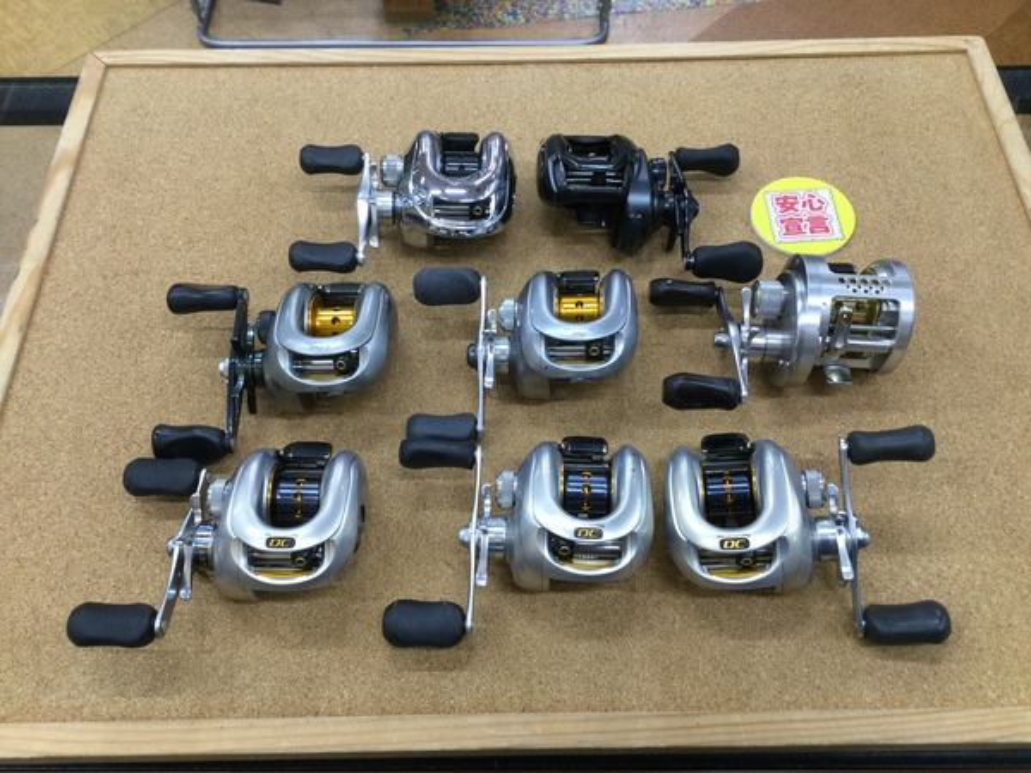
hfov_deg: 58.4
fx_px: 923
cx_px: 516
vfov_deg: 45.4
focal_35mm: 31
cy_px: 386
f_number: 2.4
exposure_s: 1/30
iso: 40
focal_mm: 3.3
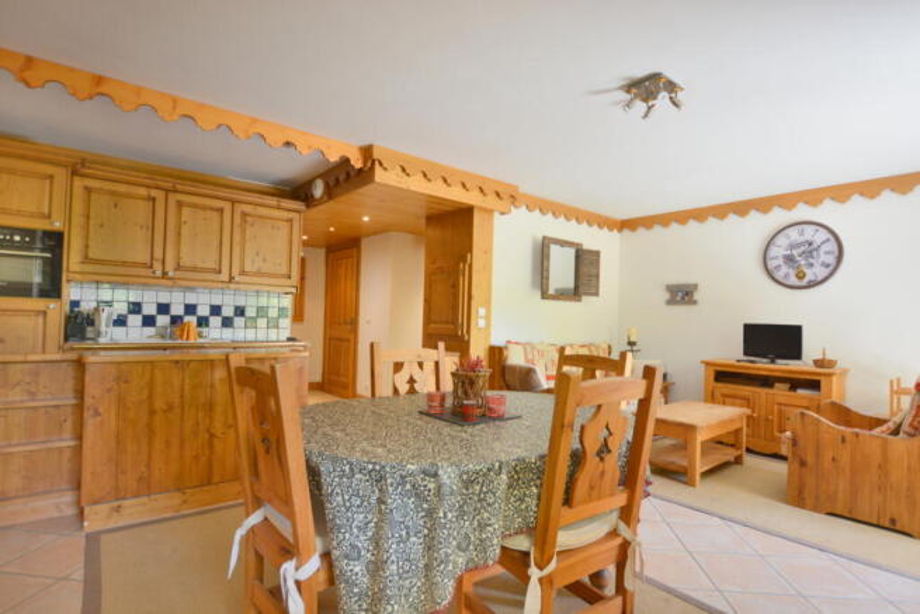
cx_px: 460
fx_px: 460
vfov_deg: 67.4
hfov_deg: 90.0
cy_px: 307
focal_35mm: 18
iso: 200
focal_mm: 12
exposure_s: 1/40
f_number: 3.5
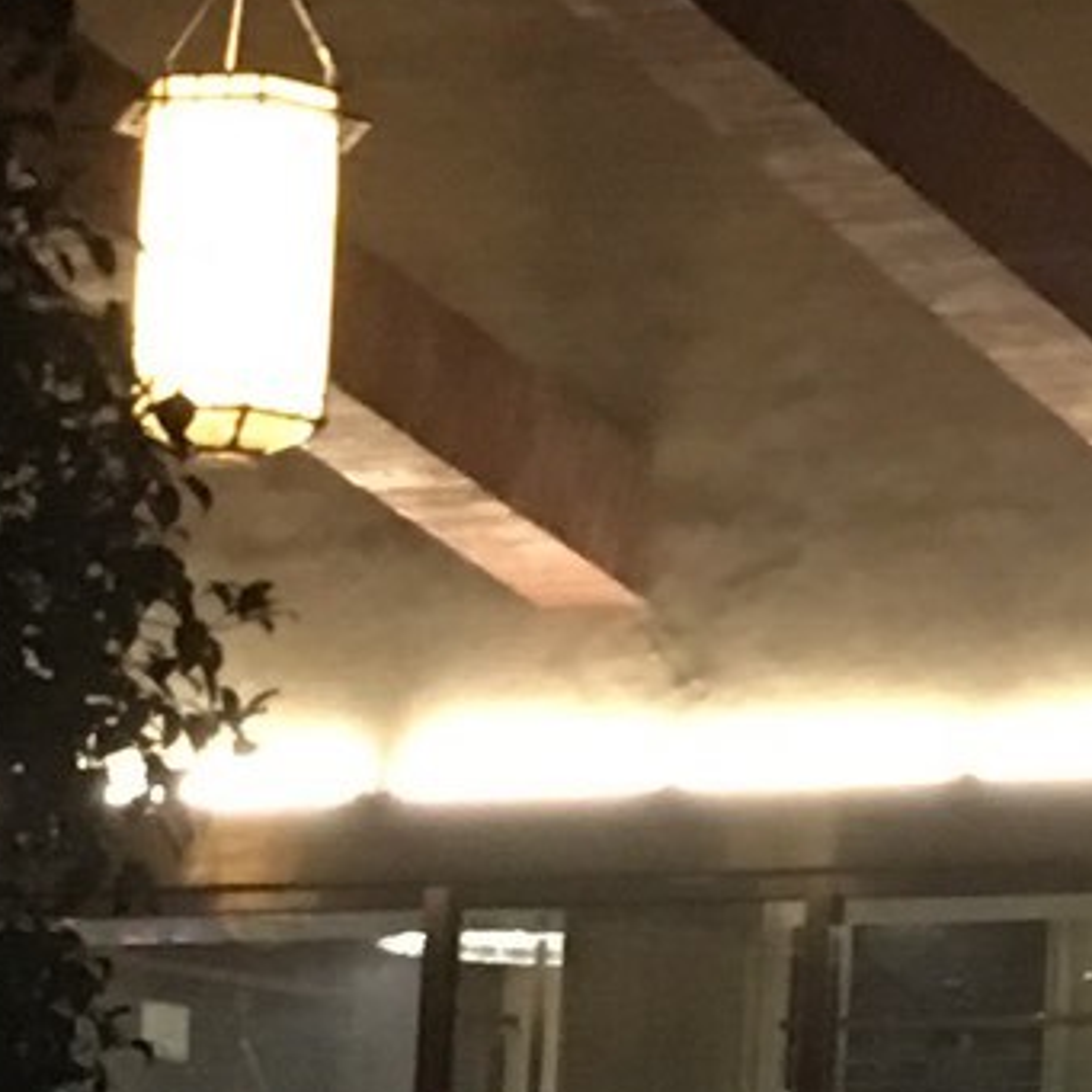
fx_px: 7317
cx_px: 1515
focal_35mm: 205
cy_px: 538
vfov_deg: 8.5
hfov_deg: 8.4
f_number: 2.2
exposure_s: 1/8
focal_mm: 4.15
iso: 125
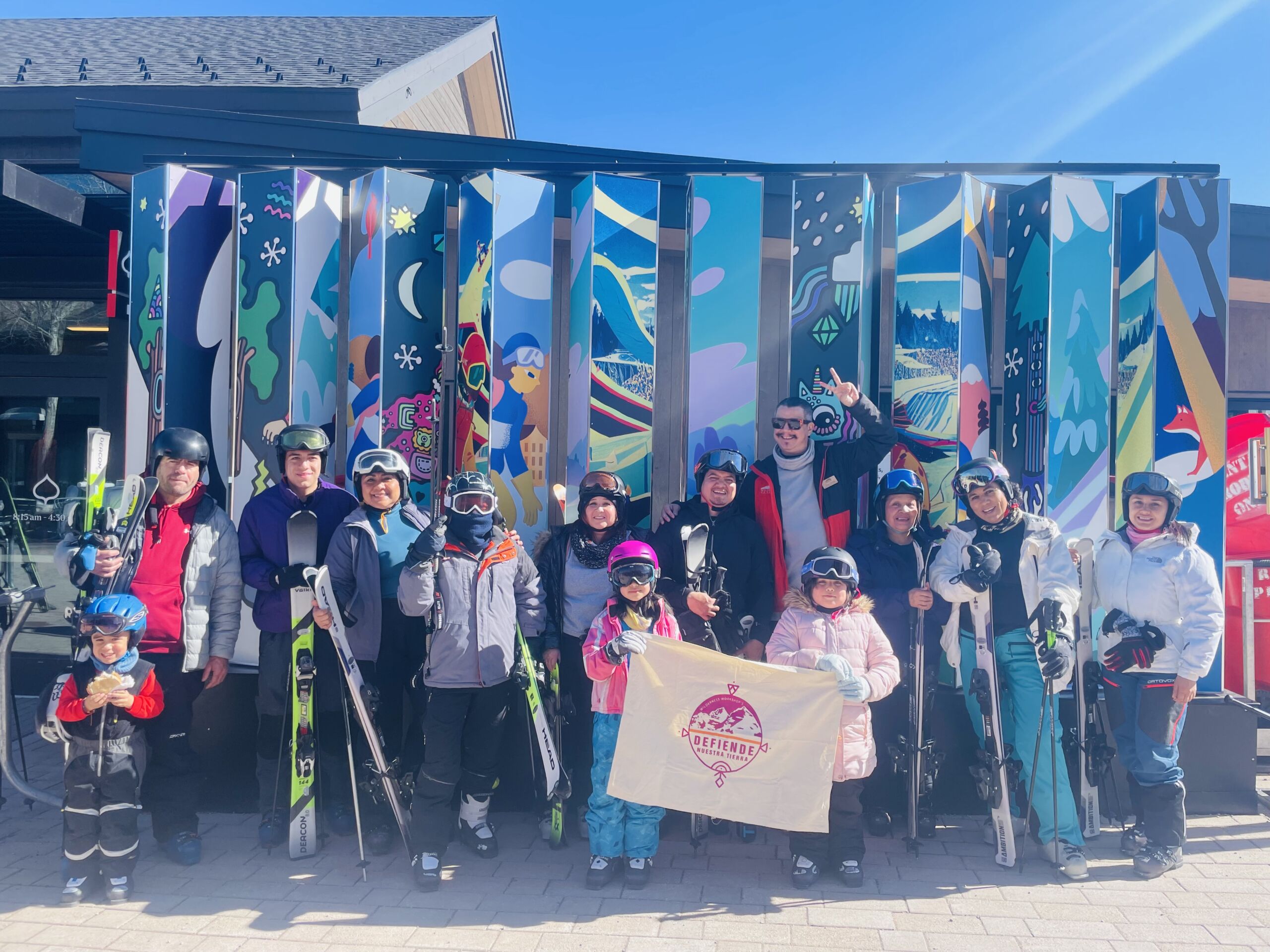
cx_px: 635
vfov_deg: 53.1
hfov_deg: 67.3
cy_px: 476
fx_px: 954
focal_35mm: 26
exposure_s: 1/1125
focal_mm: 4.2
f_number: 1.6
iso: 32
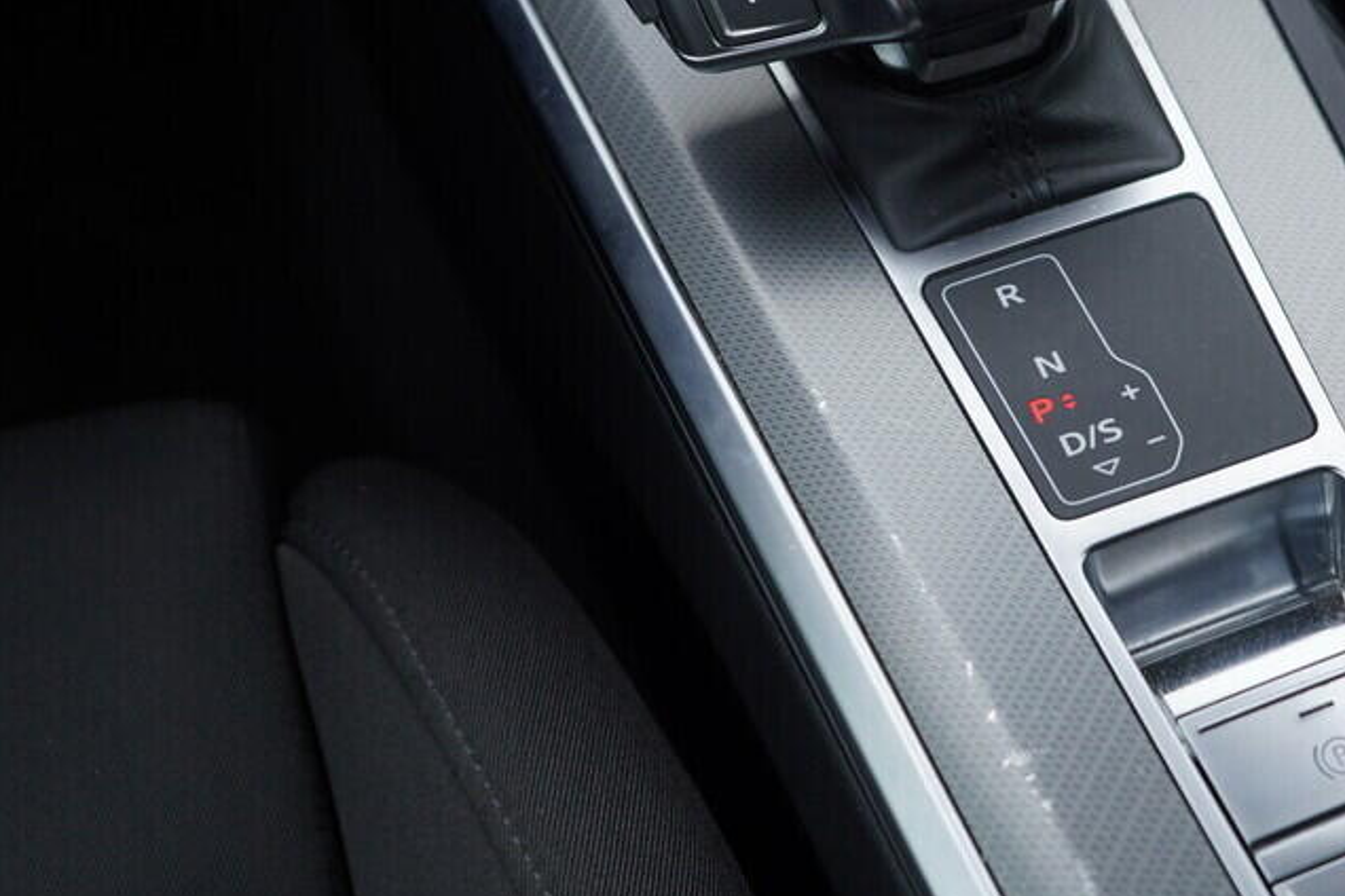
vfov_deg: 23.3
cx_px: 975
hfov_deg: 33.9
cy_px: 312
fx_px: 2167
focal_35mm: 58
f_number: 3.5
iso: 125
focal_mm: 24
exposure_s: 1/60
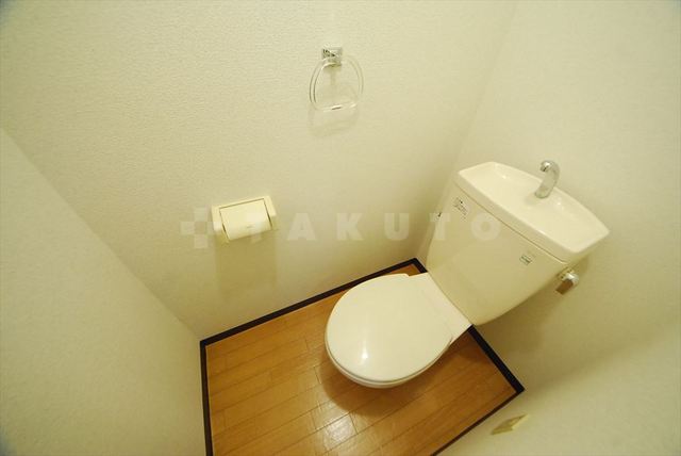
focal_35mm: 12
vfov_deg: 90.1
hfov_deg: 112.6
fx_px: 227
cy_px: 228
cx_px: 340
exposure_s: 1/30
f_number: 4.5
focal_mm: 8
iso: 1600
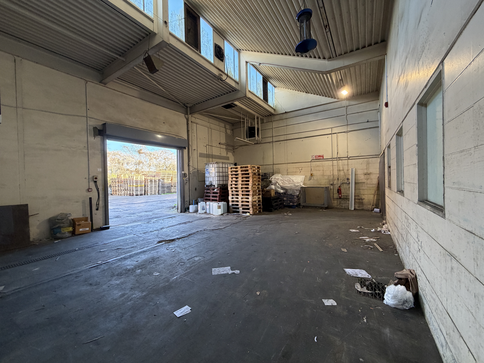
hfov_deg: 102.1
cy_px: 182
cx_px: 242
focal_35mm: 14
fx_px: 196
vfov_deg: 85.7
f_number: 2.2
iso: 250
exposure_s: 1/100
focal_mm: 2.22
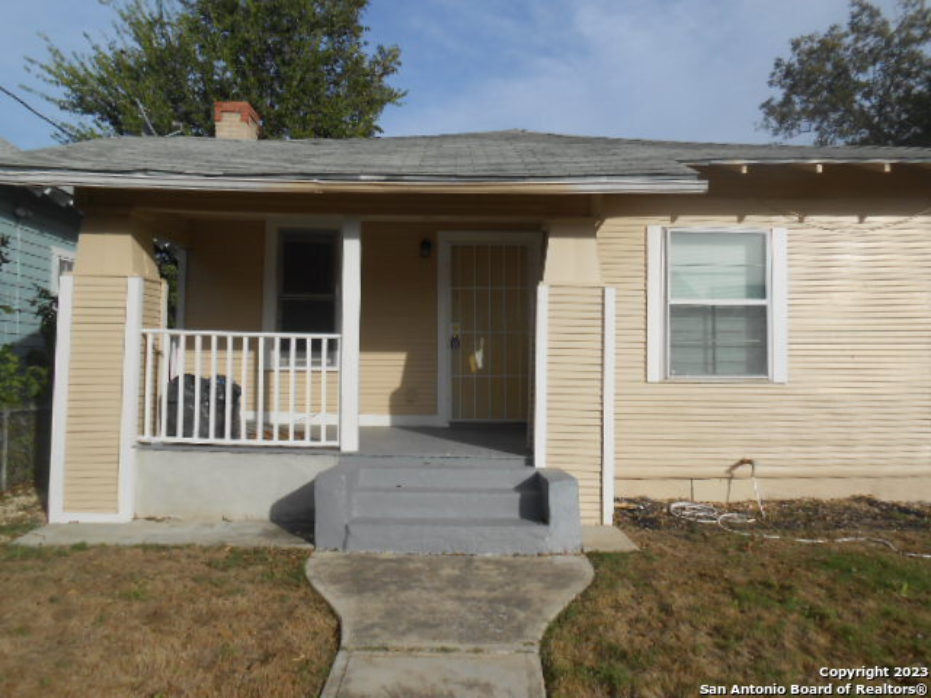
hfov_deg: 67.3
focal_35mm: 26
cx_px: 466
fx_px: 699
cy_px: 349
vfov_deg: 53.1
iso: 80
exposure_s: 1/1250
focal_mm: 4.6
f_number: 3.5
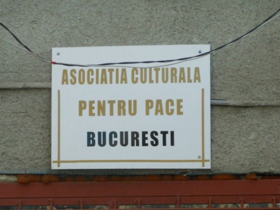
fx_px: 2394
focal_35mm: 296
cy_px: 160
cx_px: 101
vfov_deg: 5.0
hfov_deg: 6.7
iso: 400
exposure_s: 1/500
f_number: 5.6
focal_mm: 34
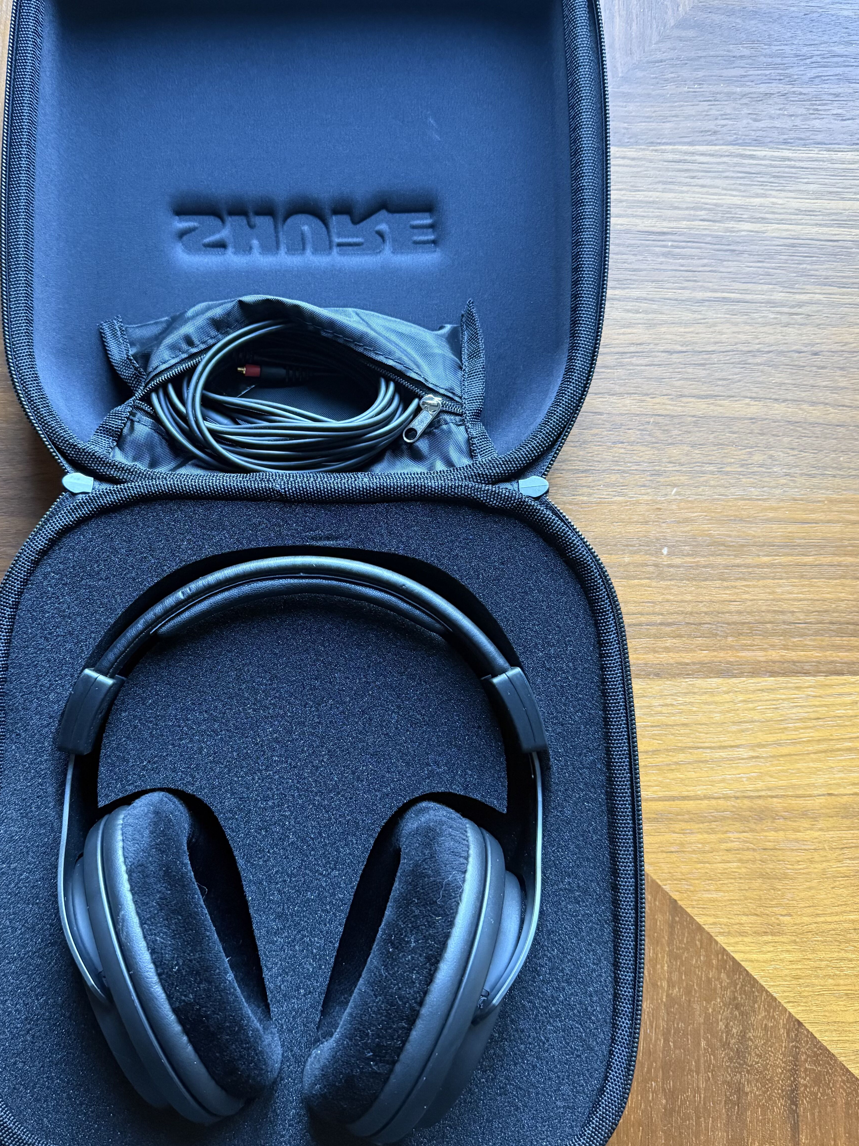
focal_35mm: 30
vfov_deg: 59.9
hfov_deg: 46.5
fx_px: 993
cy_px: 547
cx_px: 331
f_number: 1.78
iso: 800
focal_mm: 6.76
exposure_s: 1/42
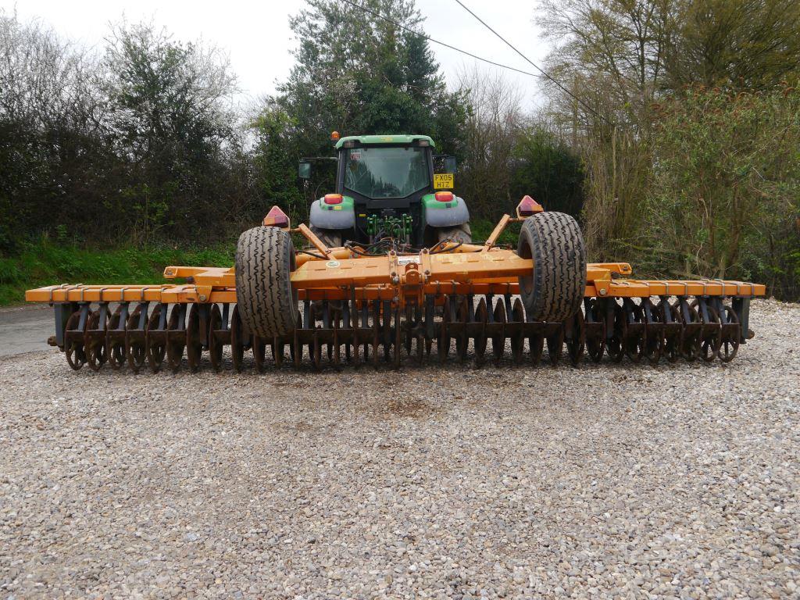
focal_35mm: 32
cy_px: 300
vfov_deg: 44.2
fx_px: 740
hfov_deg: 56.8
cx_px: 400
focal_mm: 16
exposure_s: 1/200
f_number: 5.6
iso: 160
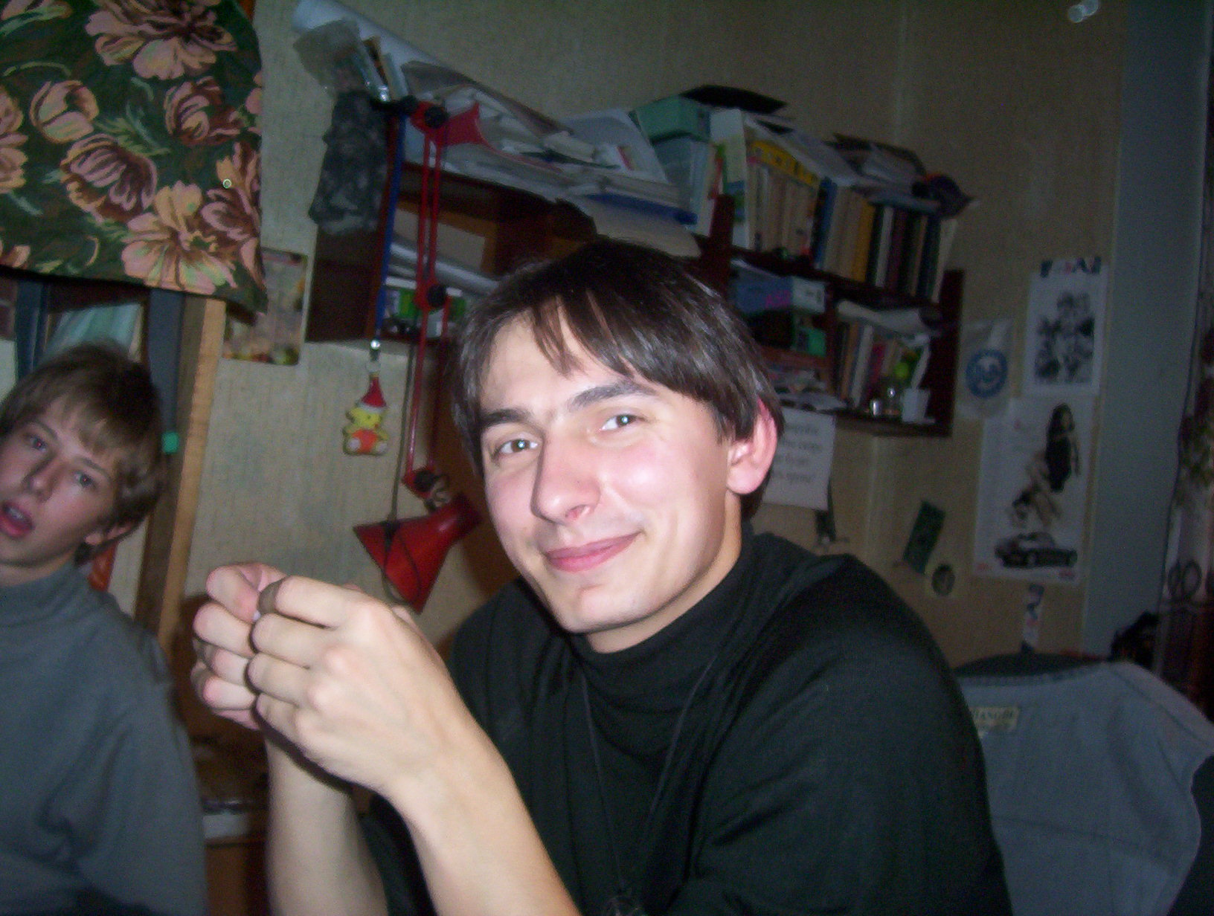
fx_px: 1512
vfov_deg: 33.7
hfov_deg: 43.8
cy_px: 458
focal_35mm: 43
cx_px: 607
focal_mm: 5.77
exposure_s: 1/60
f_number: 2.73
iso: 140
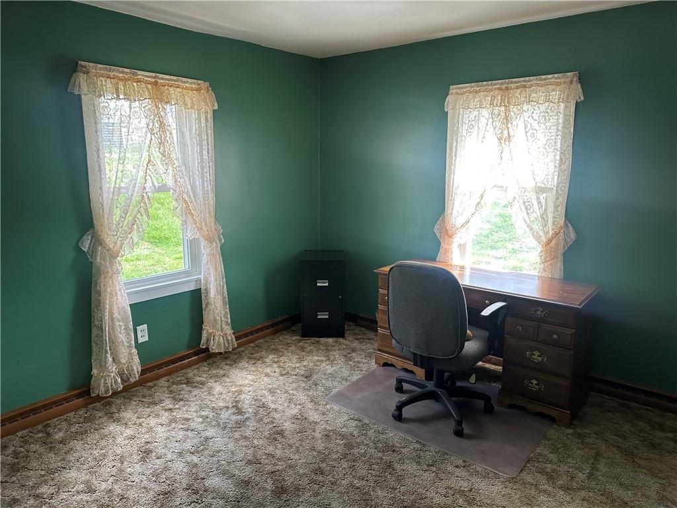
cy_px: 254
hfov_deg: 71.6
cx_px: 338
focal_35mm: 24
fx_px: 469
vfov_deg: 56.8
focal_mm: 6.86
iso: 125
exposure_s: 1/121
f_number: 1.78
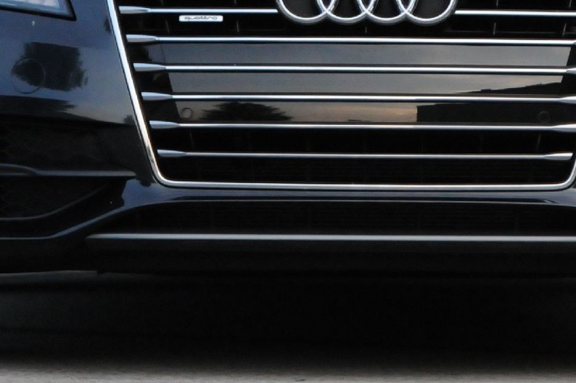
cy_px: -122
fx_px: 9059
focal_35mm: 567
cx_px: 384
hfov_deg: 3.6
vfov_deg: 2.4
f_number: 5.6
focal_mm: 120
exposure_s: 1/200
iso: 2000
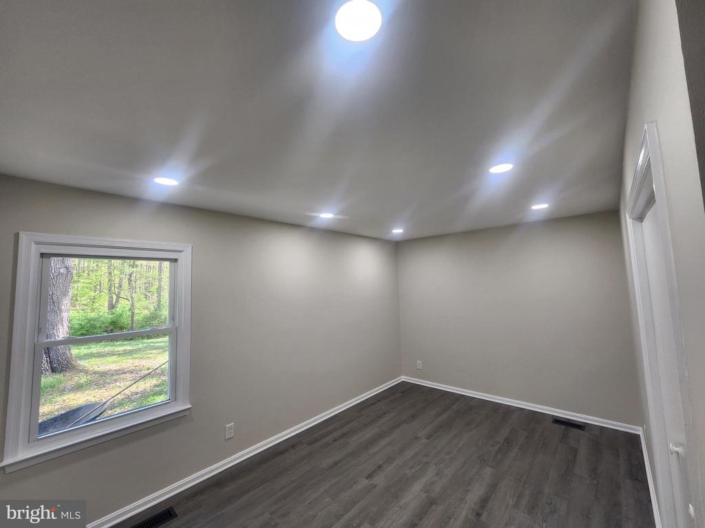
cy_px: 264
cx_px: 352
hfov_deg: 106.2
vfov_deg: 89.9
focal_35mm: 13
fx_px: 265
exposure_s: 1/60
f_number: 2.2
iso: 80
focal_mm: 2.2
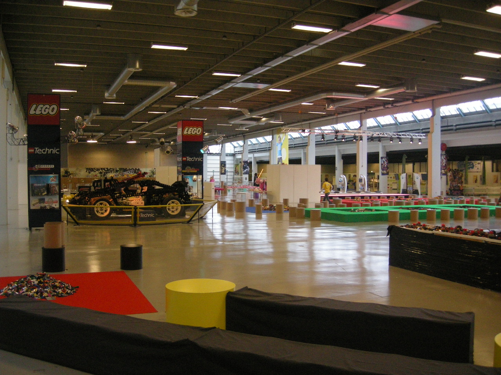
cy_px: 188
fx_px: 521
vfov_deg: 39.7
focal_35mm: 36
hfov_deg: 51.4
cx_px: 250
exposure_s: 1/55.5
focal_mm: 7.5
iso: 400
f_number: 2.7
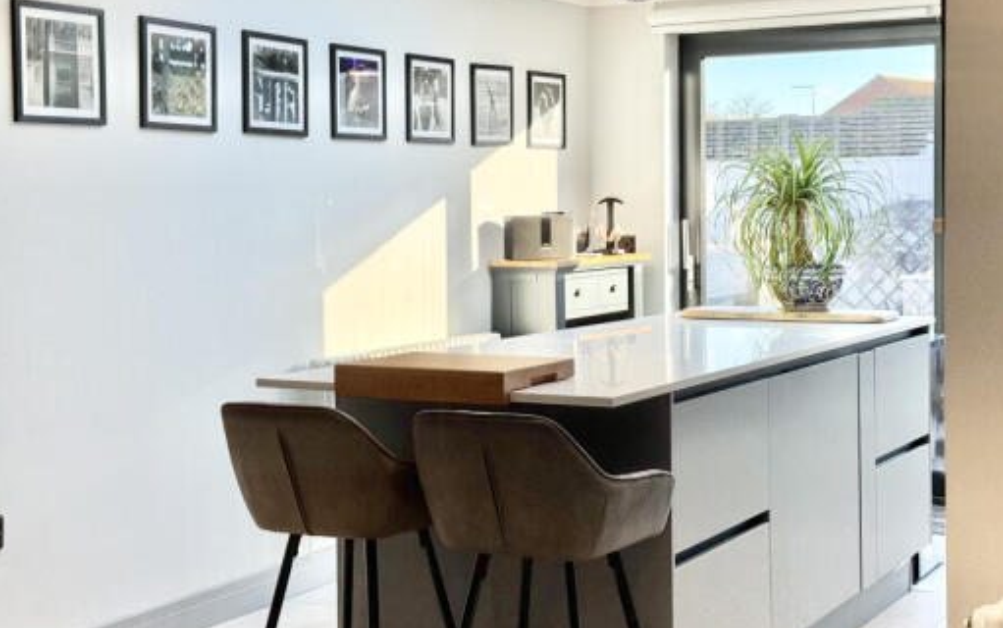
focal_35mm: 58
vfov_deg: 22.4
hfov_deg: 35.0
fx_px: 1586
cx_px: 564
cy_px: 260
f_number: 1.78
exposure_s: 1/284
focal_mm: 6.76
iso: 64
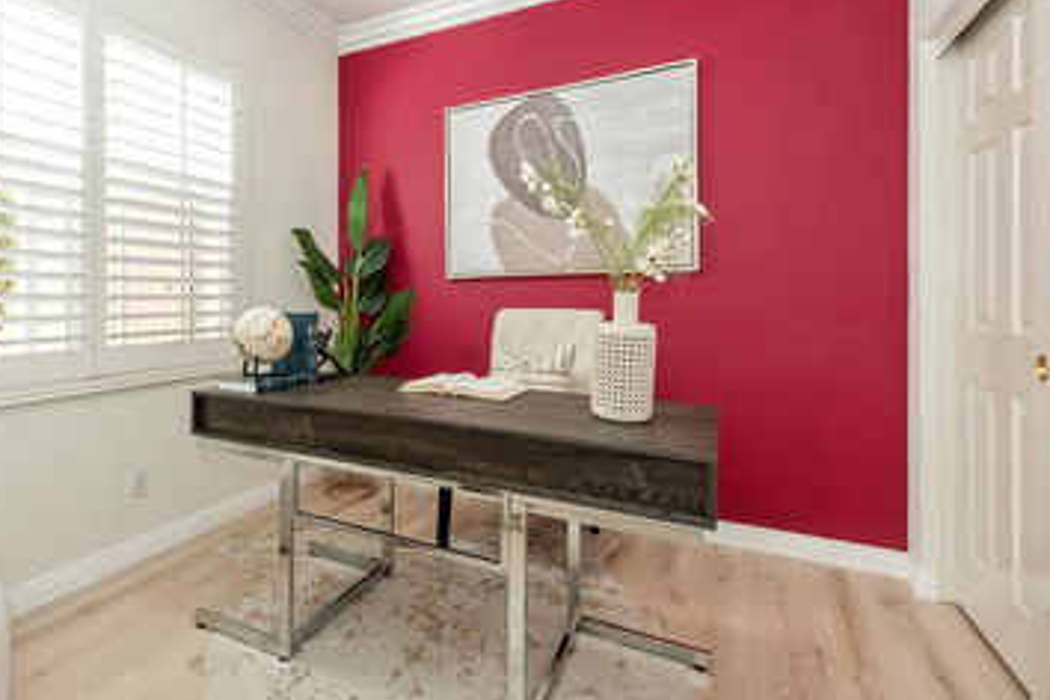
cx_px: 409
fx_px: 554
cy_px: 297
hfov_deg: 85.6
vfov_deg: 64.2
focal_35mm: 19
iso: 450
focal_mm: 14
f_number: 5.6
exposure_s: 1/125
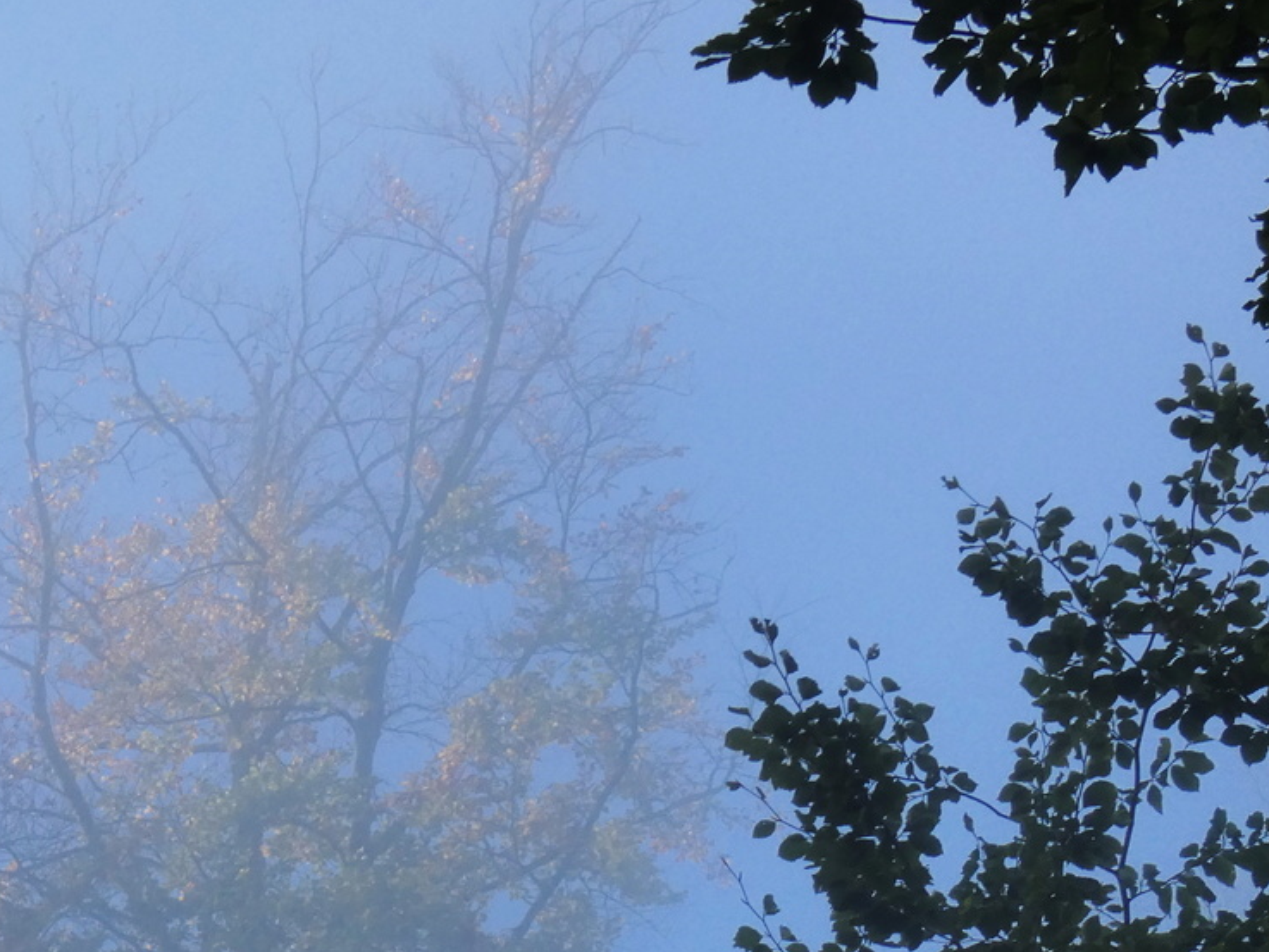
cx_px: 108
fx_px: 8360
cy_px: 844
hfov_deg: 8.6
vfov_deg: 6.5
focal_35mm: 228
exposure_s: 1/400
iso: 80
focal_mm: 21.5
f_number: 5.1
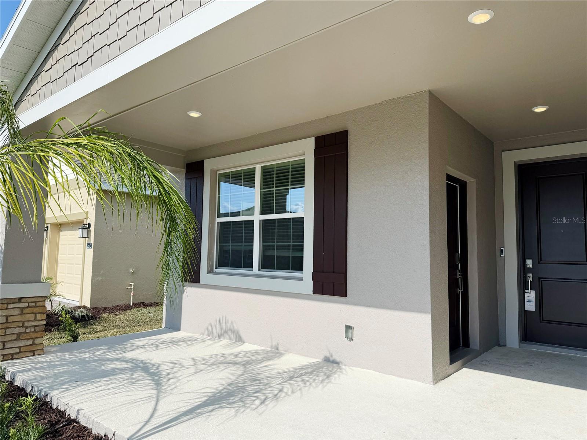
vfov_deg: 56.8
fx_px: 407
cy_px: 220
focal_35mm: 24
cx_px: 294
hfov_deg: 71.6
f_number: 1.78
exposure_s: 1/6173
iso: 80
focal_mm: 6.76
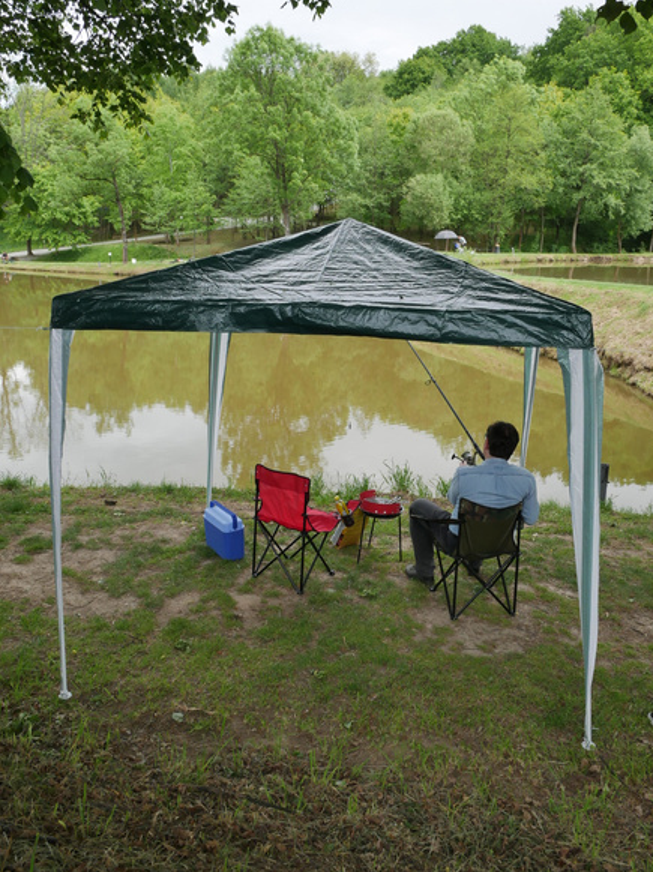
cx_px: 326
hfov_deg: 45.4
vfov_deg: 58.4
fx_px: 781
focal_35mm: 31
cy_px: 423
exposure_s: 1/160
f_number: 9
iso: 400
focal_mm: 15
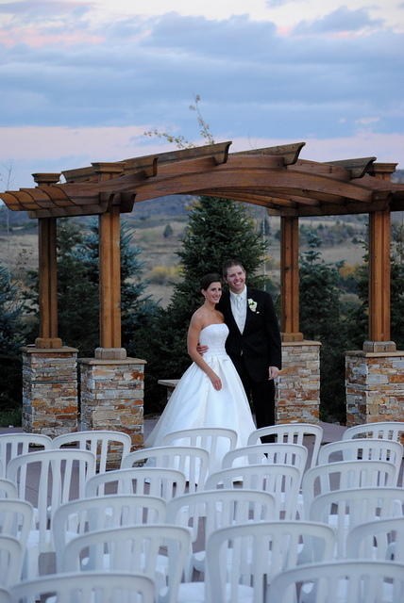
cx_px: 202
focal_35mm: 150
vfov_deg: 13.7
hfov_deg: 9.2
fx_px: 2519
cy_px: 302
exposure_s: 1/125
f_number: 4.5
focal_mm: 100
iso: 640
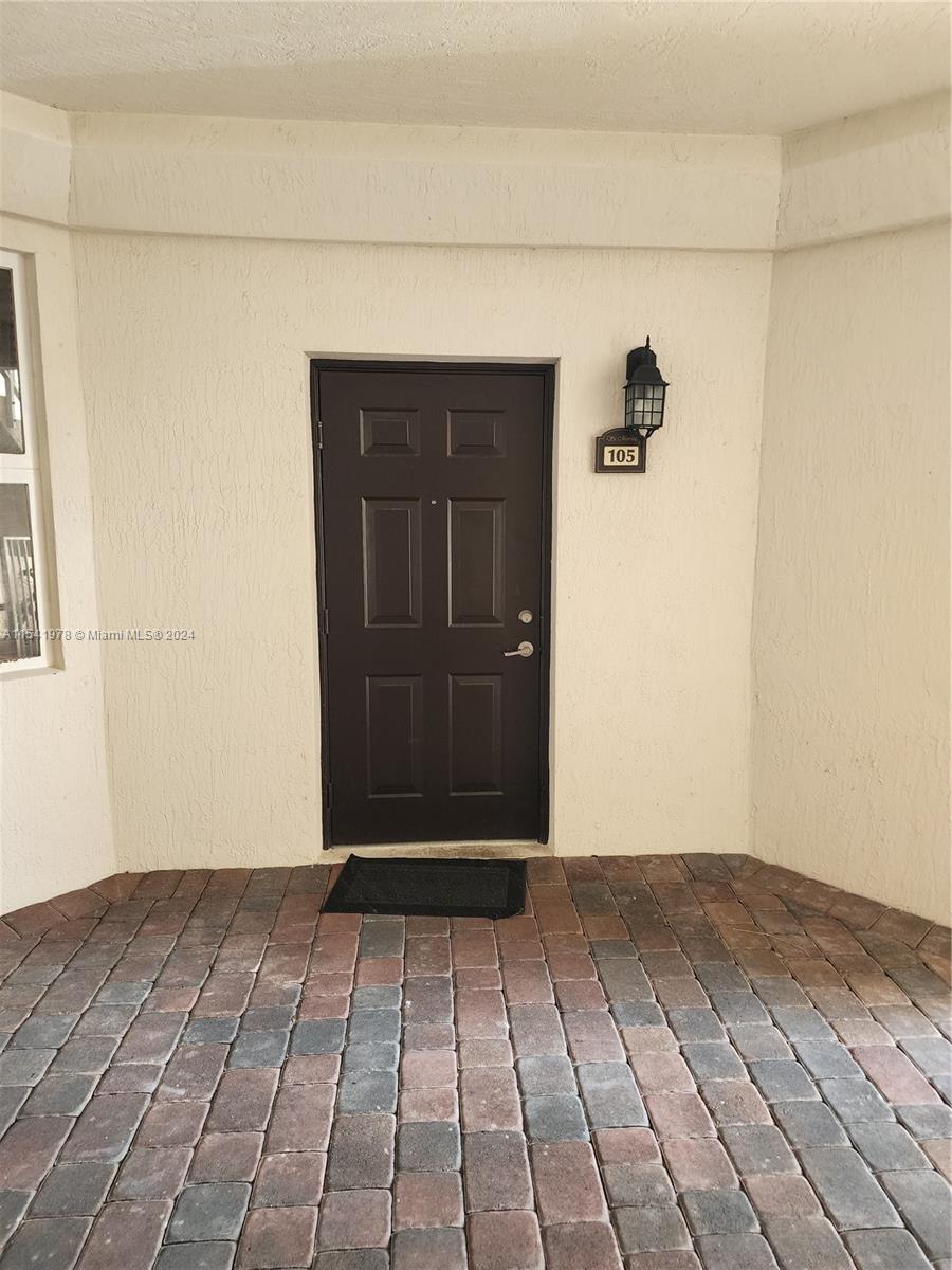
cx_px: 476
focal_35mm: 23
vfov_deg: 73.9
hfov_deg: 58.9
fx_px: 843
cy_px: 635
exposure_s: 1/120
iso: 250
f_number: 1.8
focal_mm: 6.4
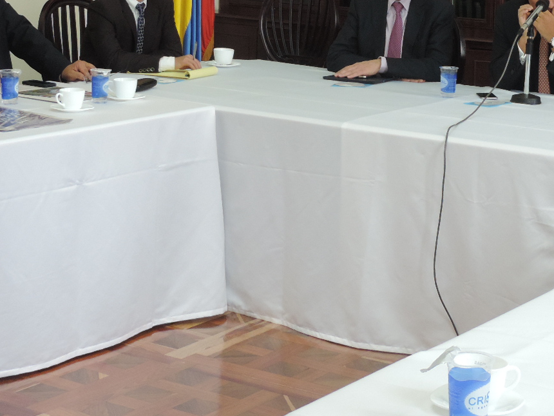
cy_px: 52
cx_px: 348
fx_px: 1488
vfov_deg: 15.7
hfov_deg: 21.0
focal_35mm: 93
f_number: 3.6
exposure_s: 1/30
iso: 400
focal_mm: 8.9
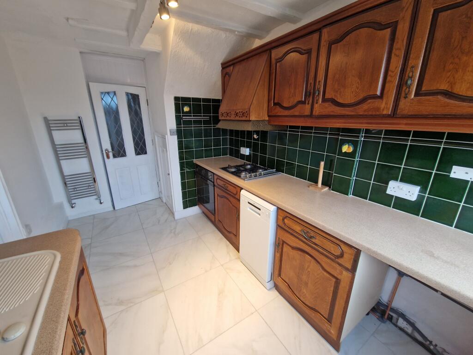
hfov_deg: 106.2
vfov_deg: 89.9
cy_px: 178
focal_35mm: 13
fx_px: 178
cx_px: 236
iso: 80
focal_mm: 2.2
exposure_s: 1/50
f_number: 2.2
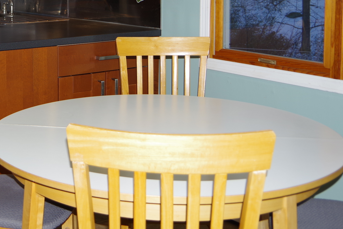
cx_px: 45
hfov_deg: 32.0
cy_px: 10
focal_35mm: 60
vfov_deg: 22.0
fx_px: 572
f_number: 3.5
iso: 100
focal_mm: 18
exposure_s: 1/50
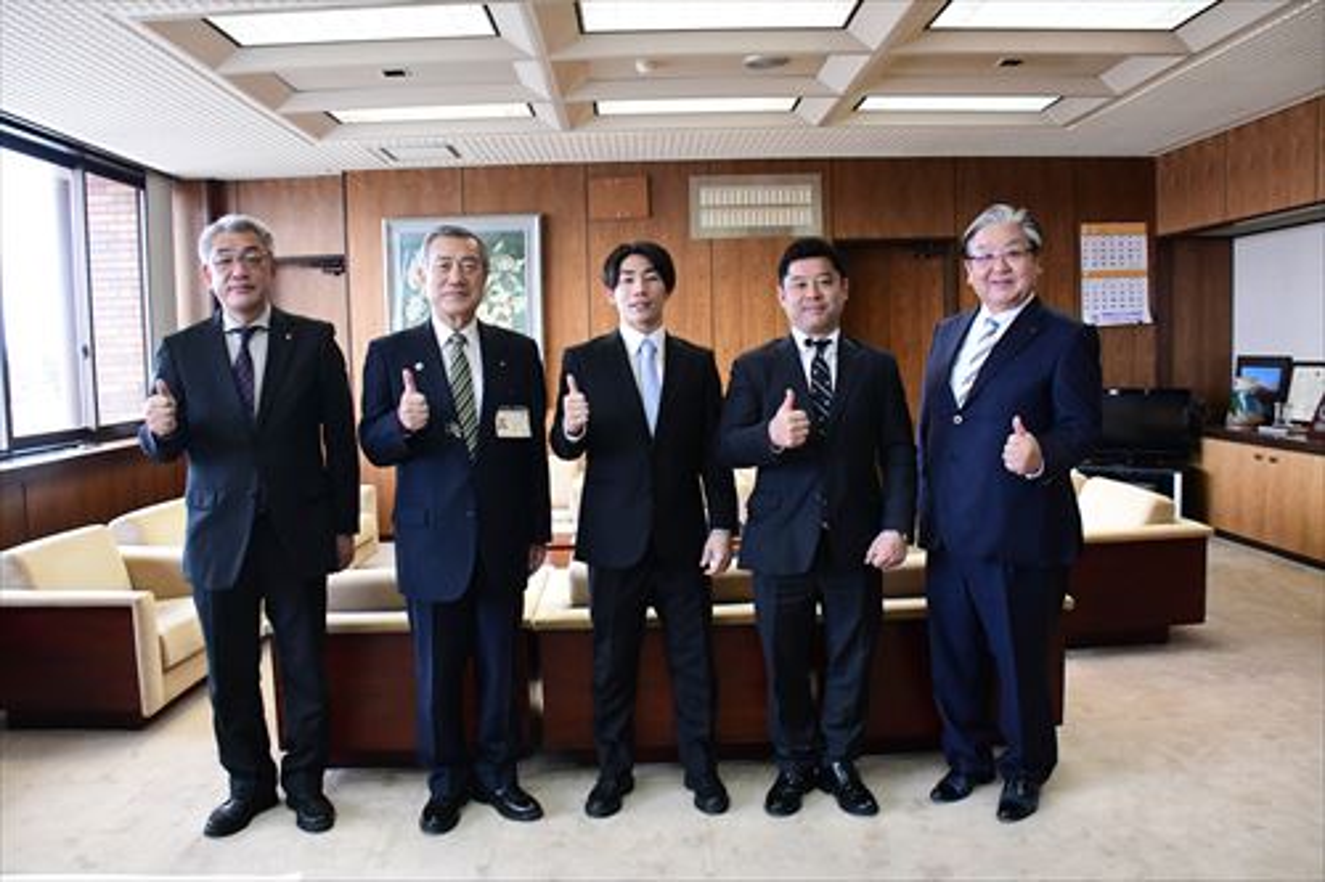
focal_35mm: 27
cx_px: 662
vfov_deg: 47.9
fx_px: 993
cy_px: 441
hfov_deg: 67.4
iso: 4000
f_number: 7.1
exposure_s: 1/125
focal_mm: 18
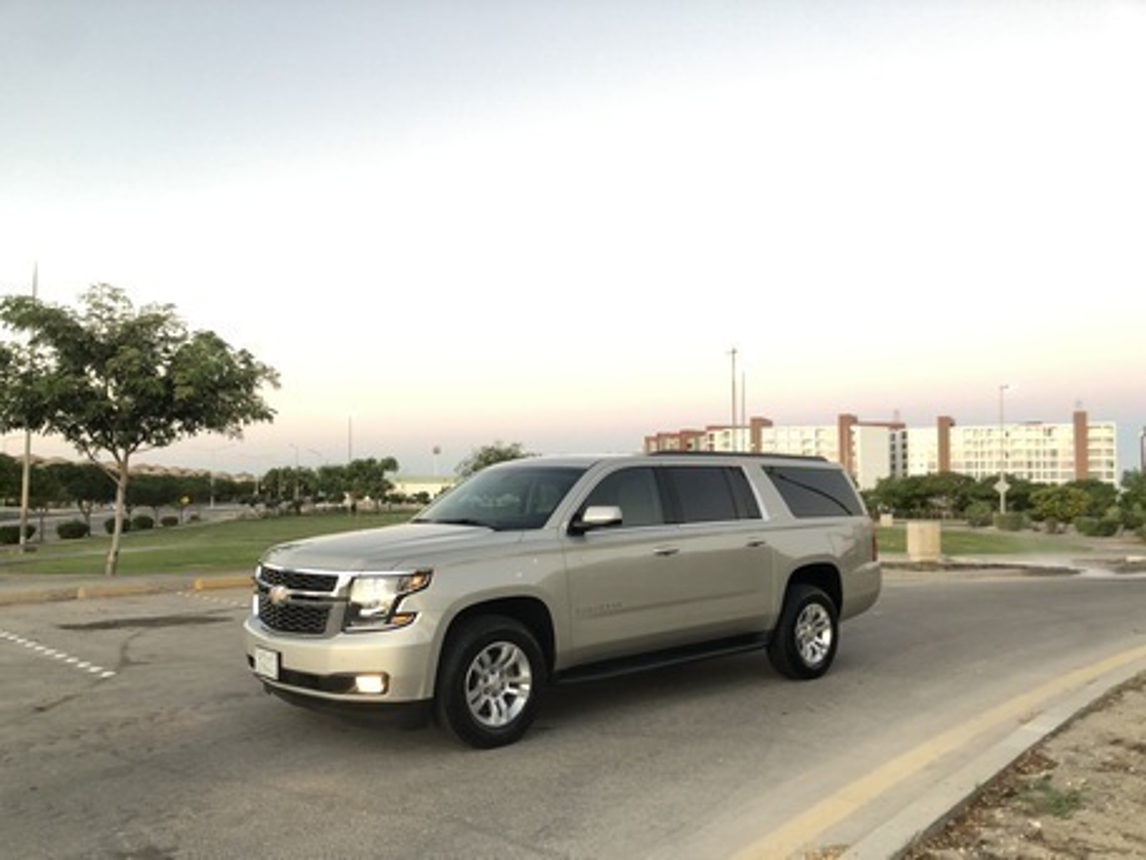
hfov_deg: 63.4
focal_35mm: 28
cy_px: 430
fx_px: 927
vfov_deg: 49.8
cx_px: 573
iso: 40
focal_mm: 4
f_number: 1.8
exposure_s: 1/17
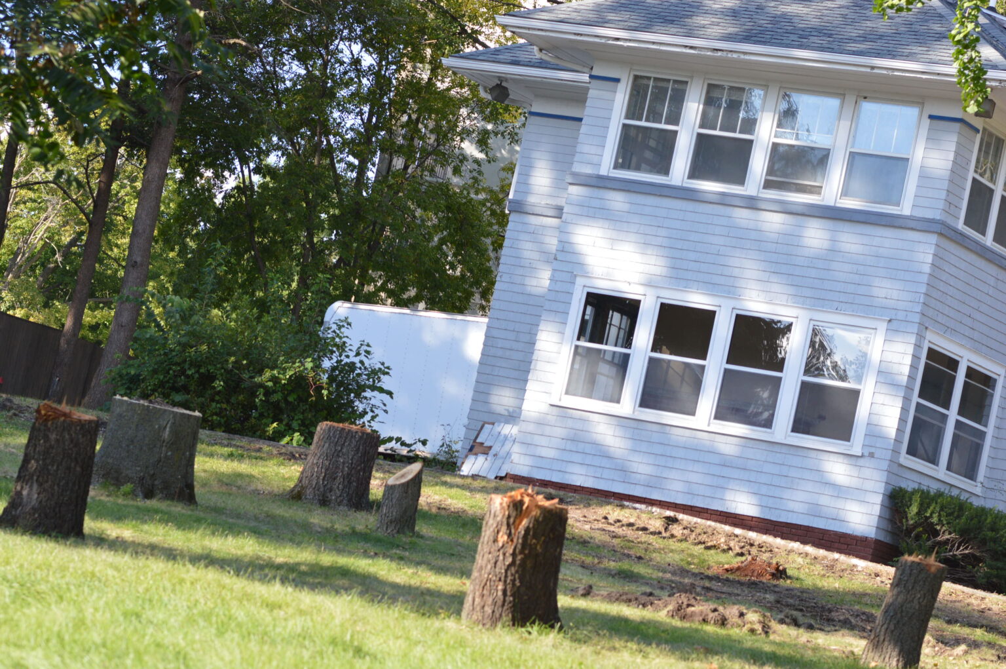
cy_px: 334
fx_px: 3559
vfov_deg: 10.7
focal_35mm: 128
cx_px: 503
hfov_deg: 16.1
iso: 400
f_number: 5.6
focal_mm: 85
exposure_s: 1/500
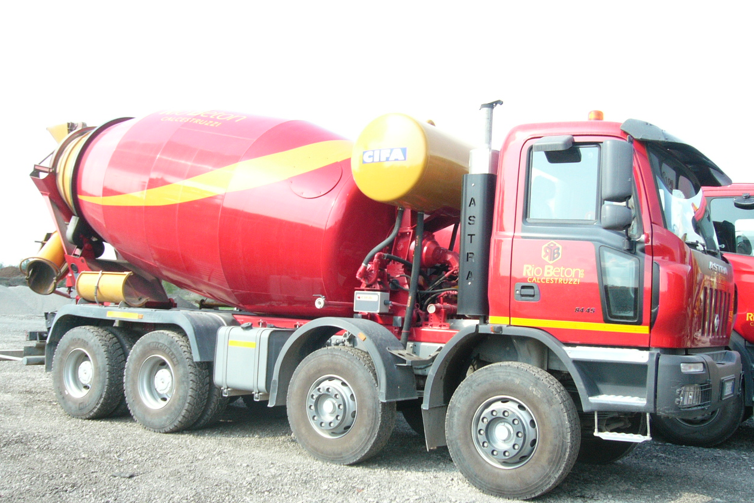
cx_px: 380
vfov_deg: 36.0
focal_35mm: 37
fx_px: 775
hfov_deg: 51.9
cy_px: 258
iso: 100
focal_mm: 5.8
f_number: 8
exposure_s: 1/50
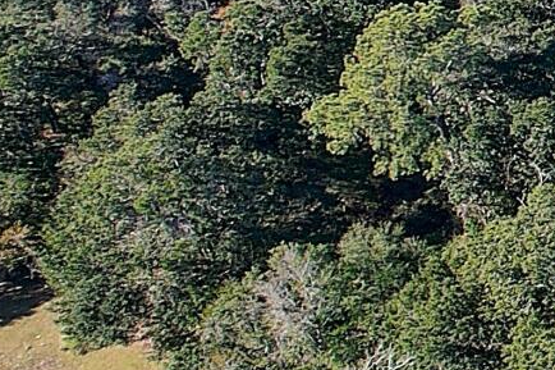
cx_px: 1795
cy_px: -160
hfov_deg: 9.6
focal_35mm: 152
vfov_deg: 8.8
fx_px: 2342
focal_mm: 8.4
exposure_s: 1/250
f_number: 2.8
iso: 110
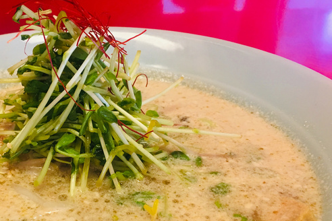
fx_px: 452
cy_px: 185
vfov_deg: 26.9
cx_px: 77
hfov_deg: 39.1
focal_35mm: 49
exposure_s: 1/15
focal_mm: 4.15
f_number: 2.2
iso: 40
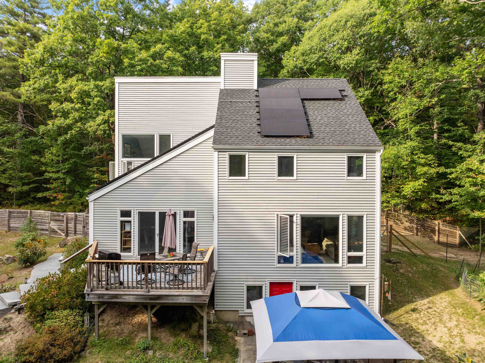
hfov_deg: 71.6
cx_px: 242
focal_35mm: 24
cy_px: 182
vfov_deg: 56.8
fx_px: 336
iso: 130
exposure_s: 1/800
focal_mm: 12.29
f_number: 2.8
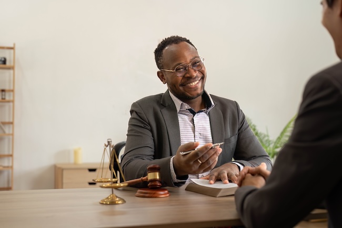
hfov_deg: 39.6
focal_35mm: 50
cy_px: 114
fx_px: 475
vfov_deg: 27.0
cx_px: 171
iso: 500
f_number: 2.8
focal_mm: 50
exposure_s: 1/200
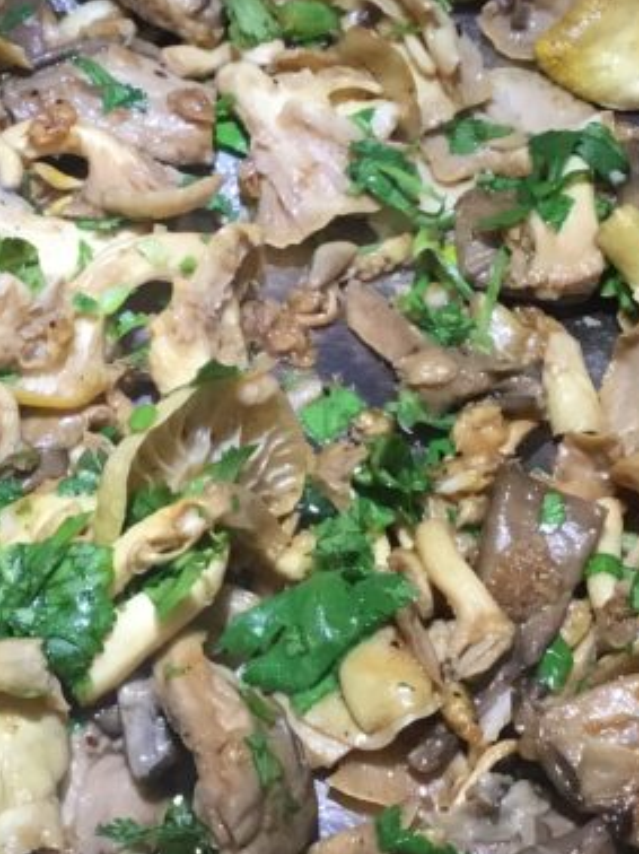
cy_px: 355
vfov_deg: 23.3
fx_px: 2070
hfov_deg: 17.4
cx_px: 131
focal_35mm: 84
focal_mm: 3.3
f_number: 2.4
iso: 32
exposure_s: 1/30
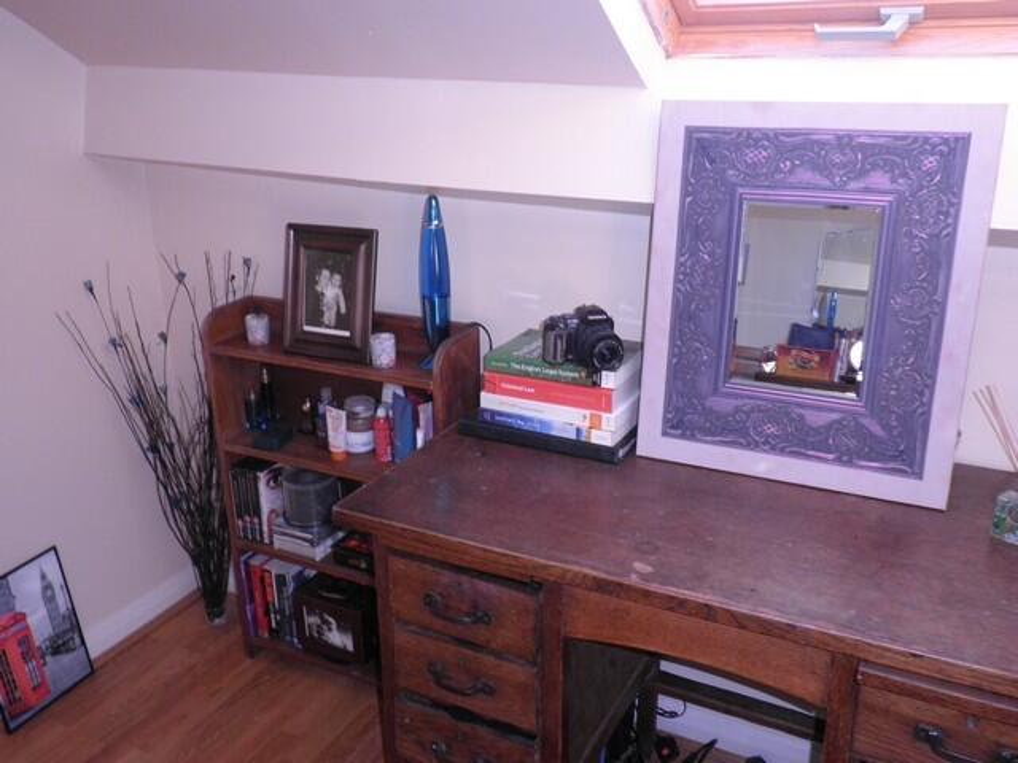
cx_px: 509
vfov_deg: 44.2
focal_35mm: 32
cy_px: 382
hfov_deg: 56.8
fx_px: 941
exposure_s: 1/50
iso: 160
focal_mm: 5.9
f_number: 3.7
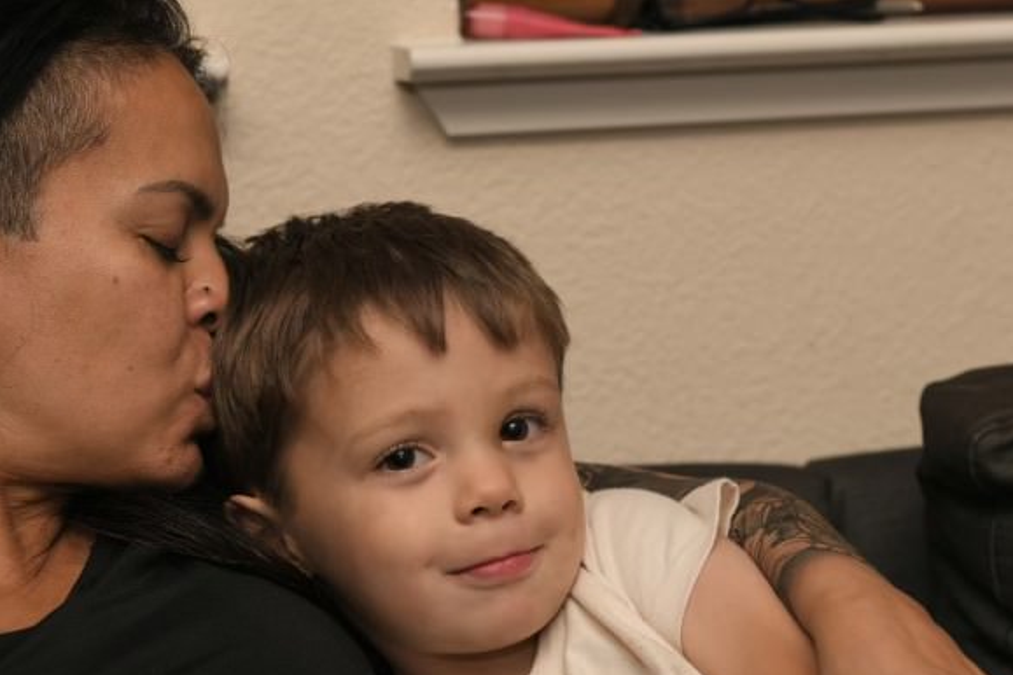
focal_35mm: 119
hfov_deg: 17.2
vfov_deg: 11.5
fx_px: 3348
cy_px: 385
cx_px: 427
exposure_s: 1/60
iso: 125
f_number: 5
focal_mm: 85
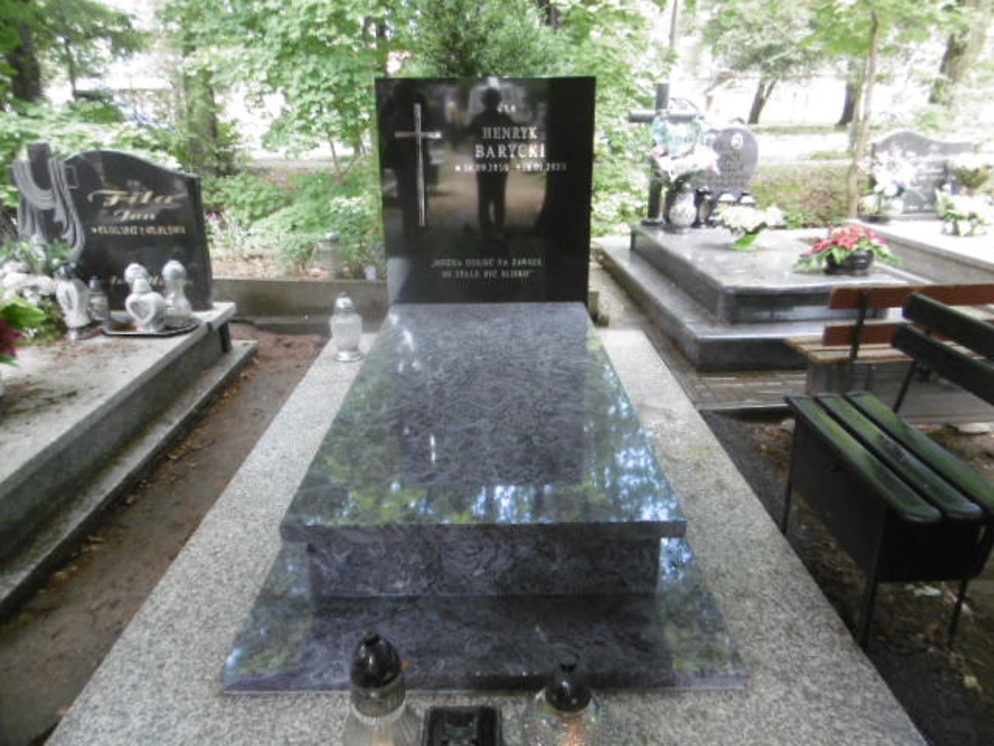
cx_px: 497
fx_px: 689
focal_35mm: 24
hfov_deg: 71.6
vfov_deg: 56.8
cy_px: 373
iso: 320
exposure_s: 1/60
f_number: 3.1
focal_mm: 4.3
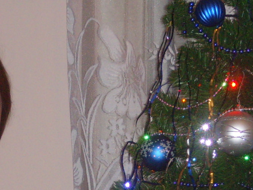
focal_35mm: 209
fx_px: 1527
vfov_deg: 7.1
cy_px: 227
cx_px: 48
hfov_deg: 9.4
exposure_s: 1/60
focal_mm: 11.8
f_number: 4.1
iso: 200
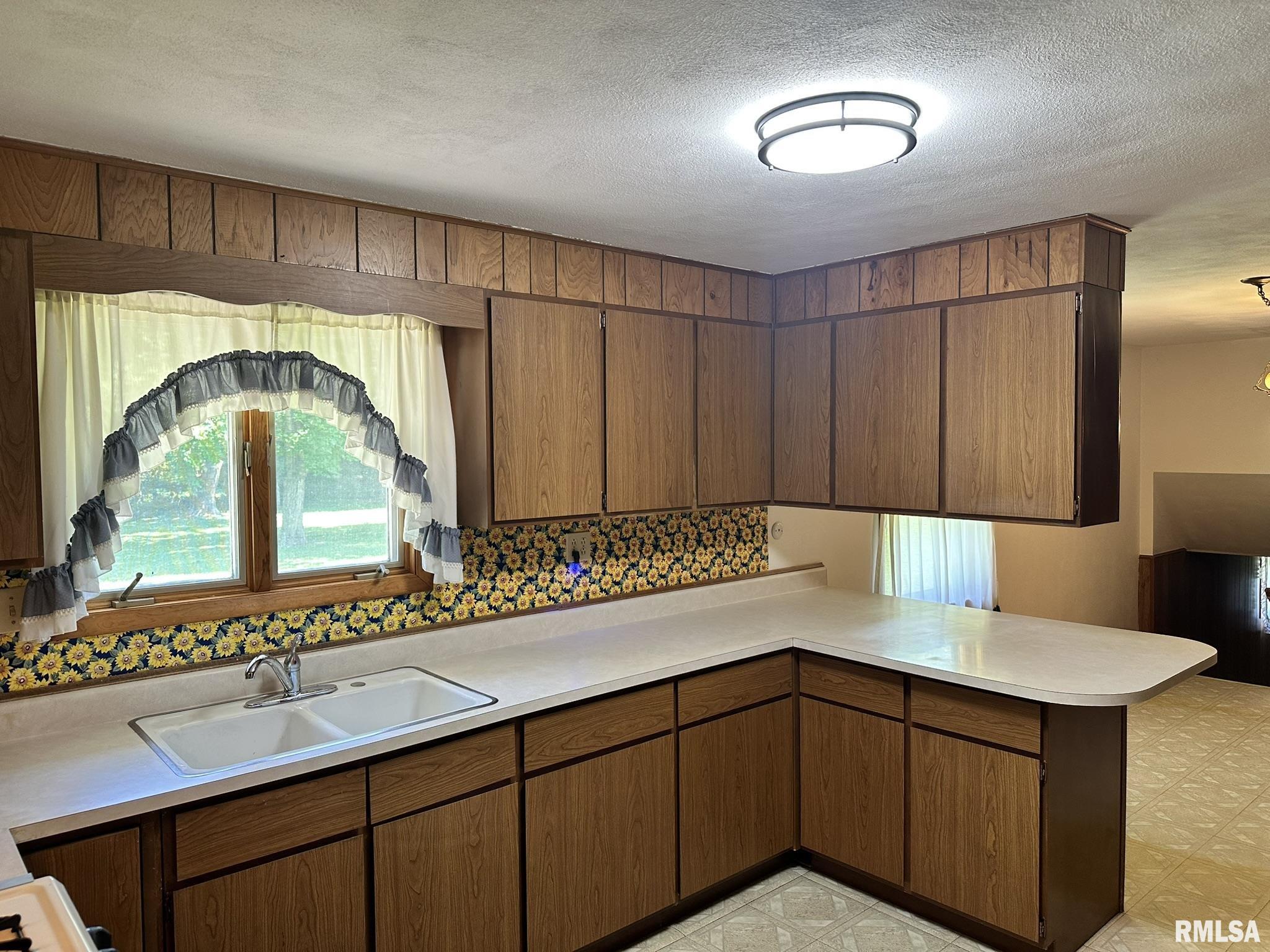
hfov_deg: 71.6
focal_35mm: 24
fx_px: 881
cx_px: 635
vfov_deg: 56.8
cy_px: 476
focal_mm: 6.86
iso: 125
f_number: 1.78
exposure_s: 1/60
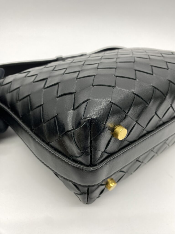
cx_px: 88
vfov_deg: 69.4
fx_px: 169
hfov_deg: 54.9
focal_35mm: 25
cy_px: 117
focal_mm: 4.25
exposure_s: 1/100
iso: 40
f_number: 1.8
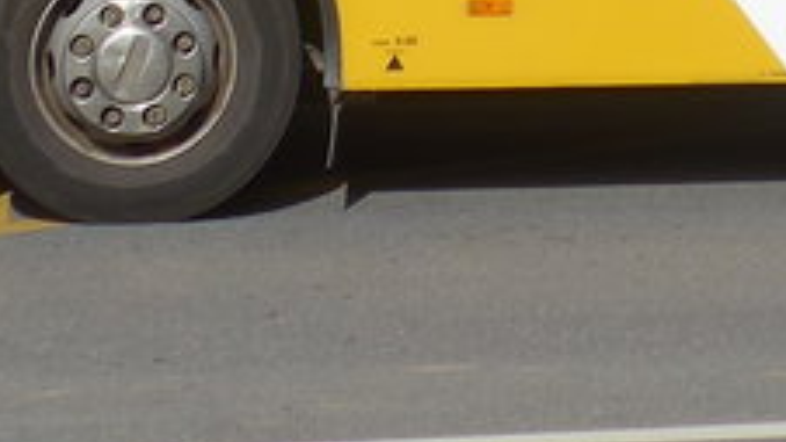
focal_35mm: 255
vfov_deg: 4.6
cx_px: 988
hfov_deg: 8.4
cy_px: -752
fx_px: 5313
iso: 80
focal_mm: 9
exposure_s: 1/1600
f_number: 2.8
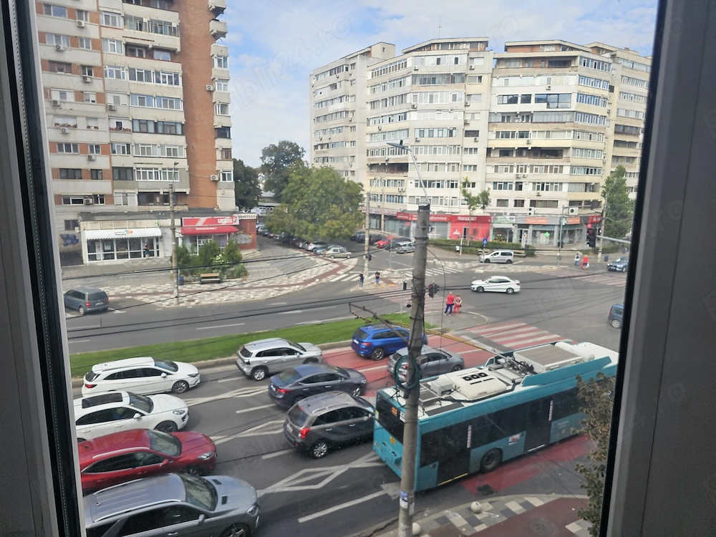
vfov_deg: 58.9
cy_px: 268
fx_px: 476
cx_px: 358
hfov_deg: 73.9
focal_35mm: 23
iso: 10
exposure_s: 1/580
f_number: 1.7
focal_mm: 6.3
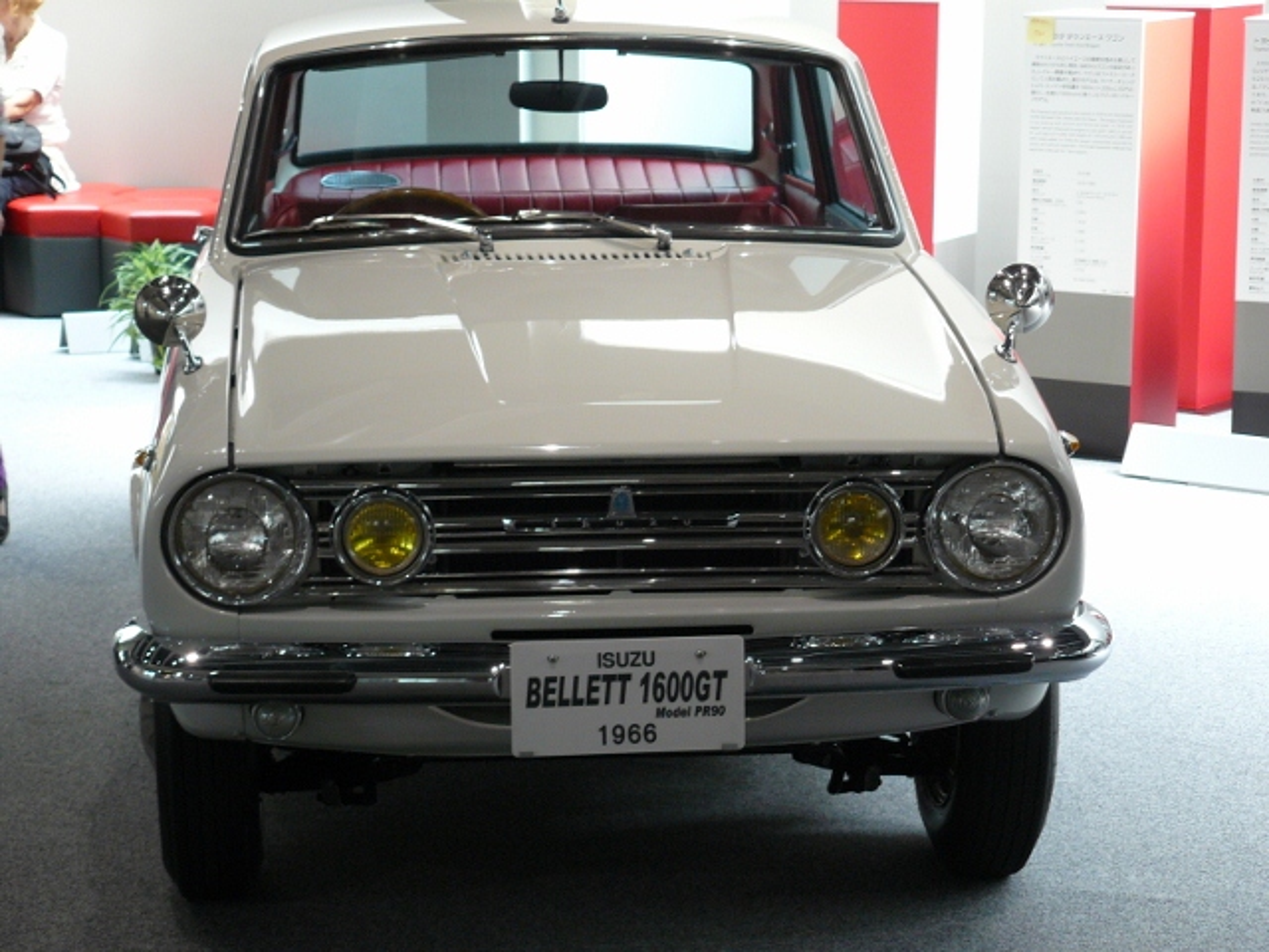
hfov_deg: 22.8
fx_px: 3153
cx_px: 634
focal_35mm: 86
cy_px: 476
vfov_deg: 17.2
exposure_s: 1/30
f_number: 3.2
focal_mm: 14.3
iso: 160
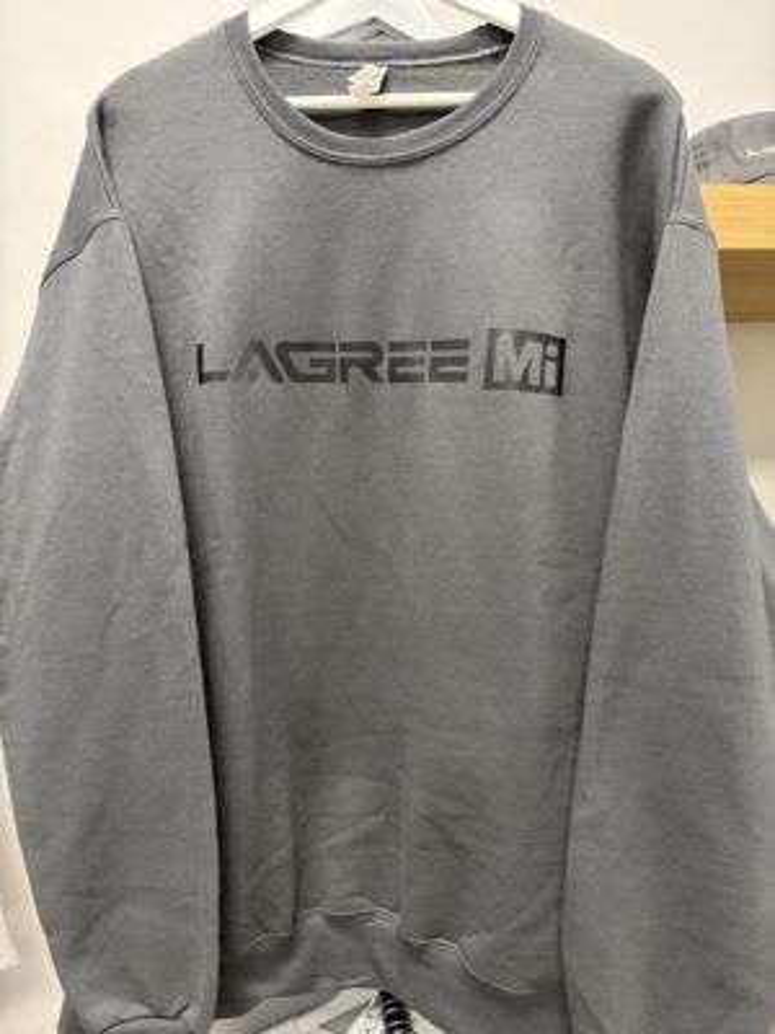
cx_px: 388
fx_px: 776
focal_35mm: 26
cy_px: 517
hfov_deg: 53.1
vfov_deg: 67.3
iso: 400
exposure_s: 1/40
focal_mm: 6
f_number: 1.6
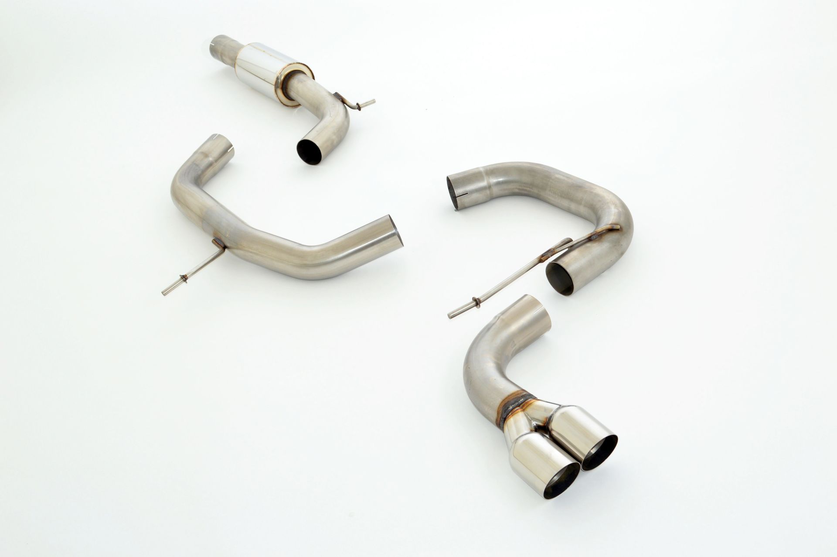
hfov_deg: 43.6
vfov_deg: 29.8
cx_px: 418
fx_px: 1045
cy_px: 278
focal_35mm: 45
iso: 200
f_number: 10
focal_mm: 30
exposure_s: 1/160
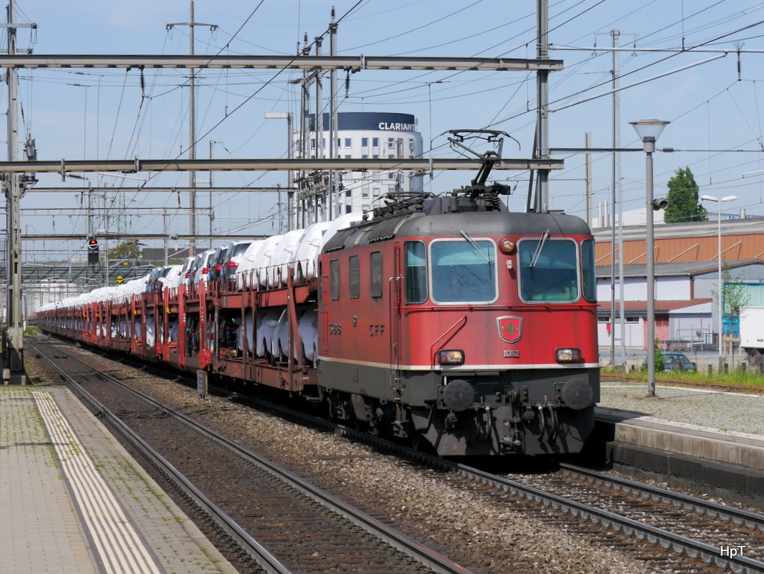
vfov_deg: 16.4
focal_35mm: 90
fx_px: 1987
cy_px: 287
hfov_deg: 21.8
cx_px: 382
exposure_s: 1/500
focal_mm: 45
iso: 160
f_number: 8
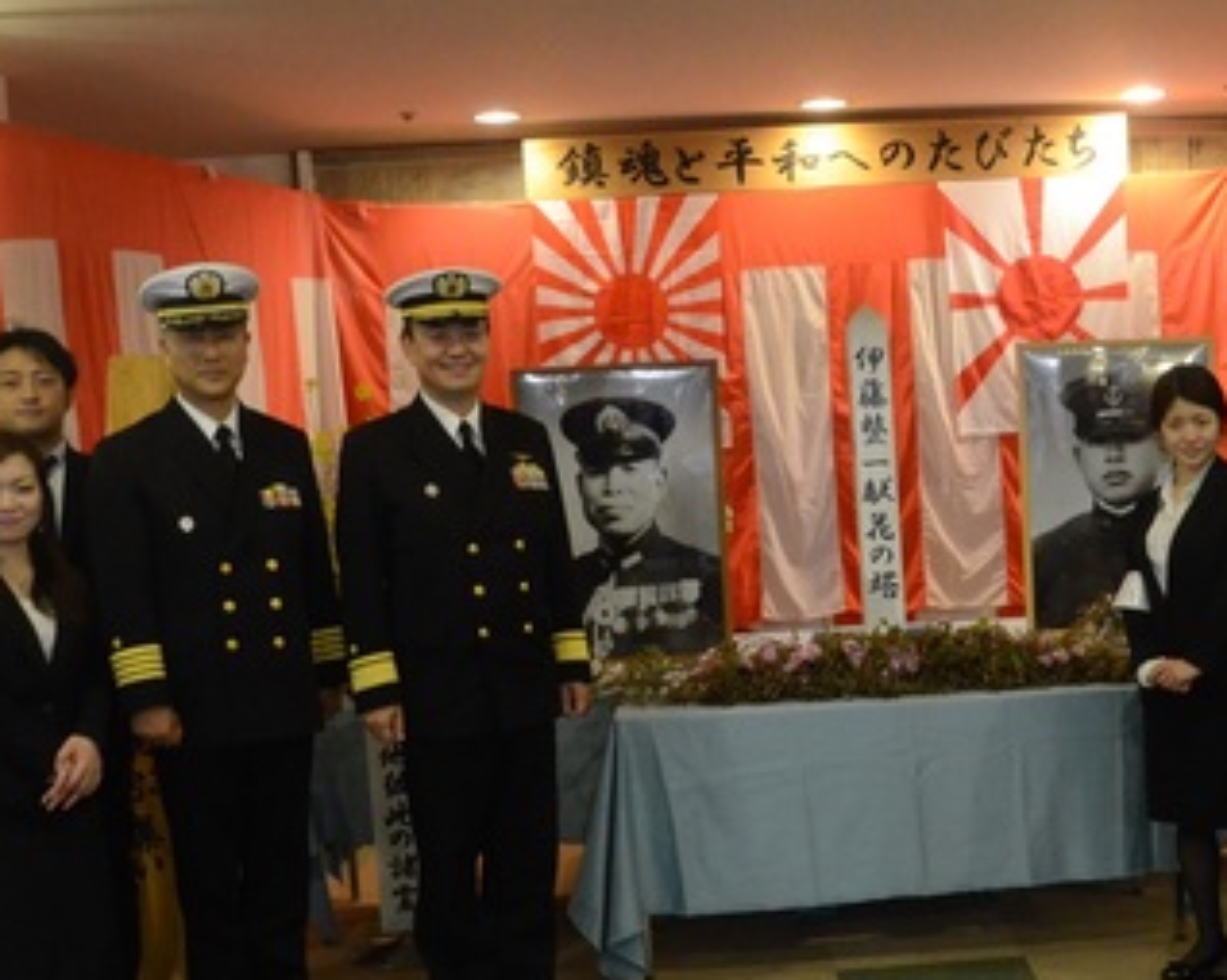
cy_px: 623
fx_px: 1887
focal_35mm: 52
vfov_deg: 29.0
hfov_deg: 35.4
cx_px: 876
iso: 2500
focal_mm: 16
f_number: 5.6
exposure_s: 1/25
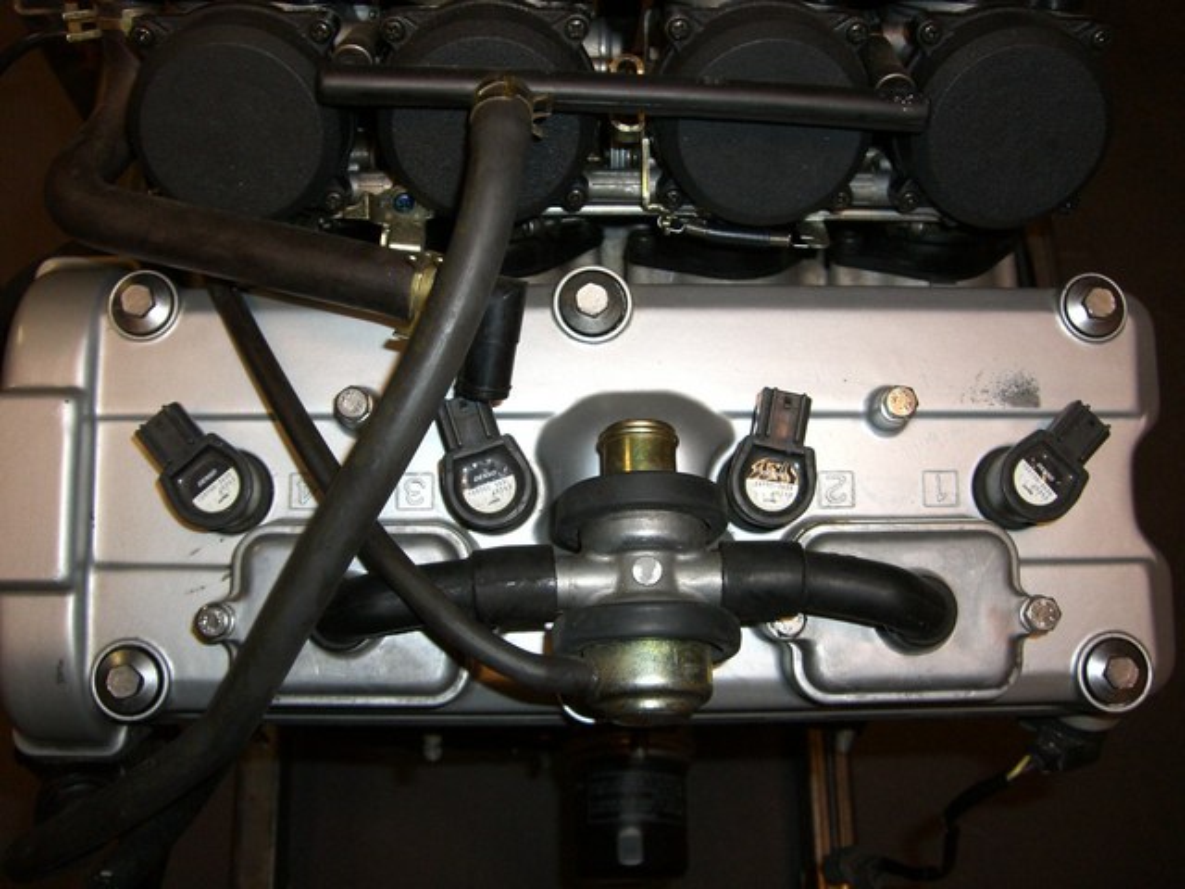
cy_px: 444
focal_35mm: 38
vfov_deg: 37.7
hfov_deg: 49.0
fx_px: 1301
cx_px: 592
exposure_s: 1/60
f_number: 2.7
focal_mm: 6.2
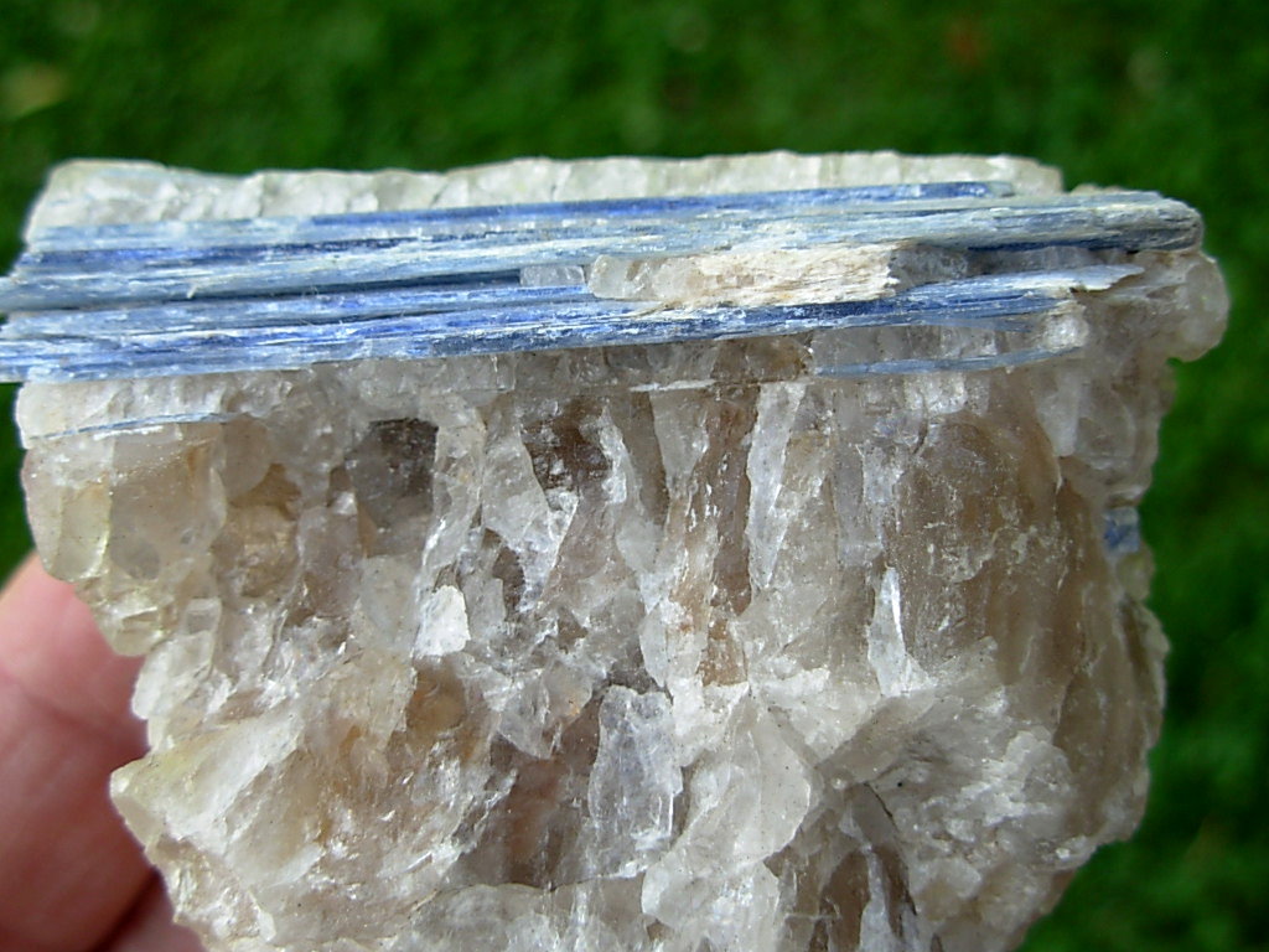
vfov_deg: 37.7
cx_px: 634
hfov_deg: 49.0
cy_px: 476
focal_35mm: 38
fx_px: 1393
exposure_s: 1/235
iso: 50
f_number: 2.9
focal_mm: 6.3
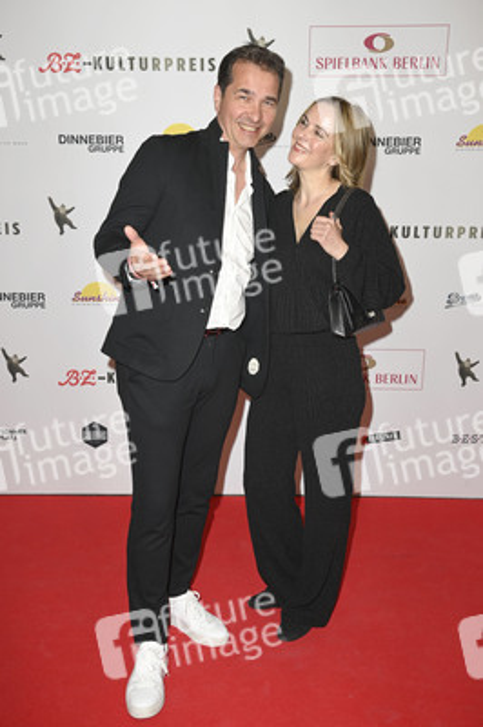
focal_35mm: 38
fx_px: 766
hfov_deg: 35.0
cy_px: 364
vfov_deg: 50.7
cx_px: 242
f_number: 5.6
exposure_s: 1/250
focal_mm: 38
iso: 500
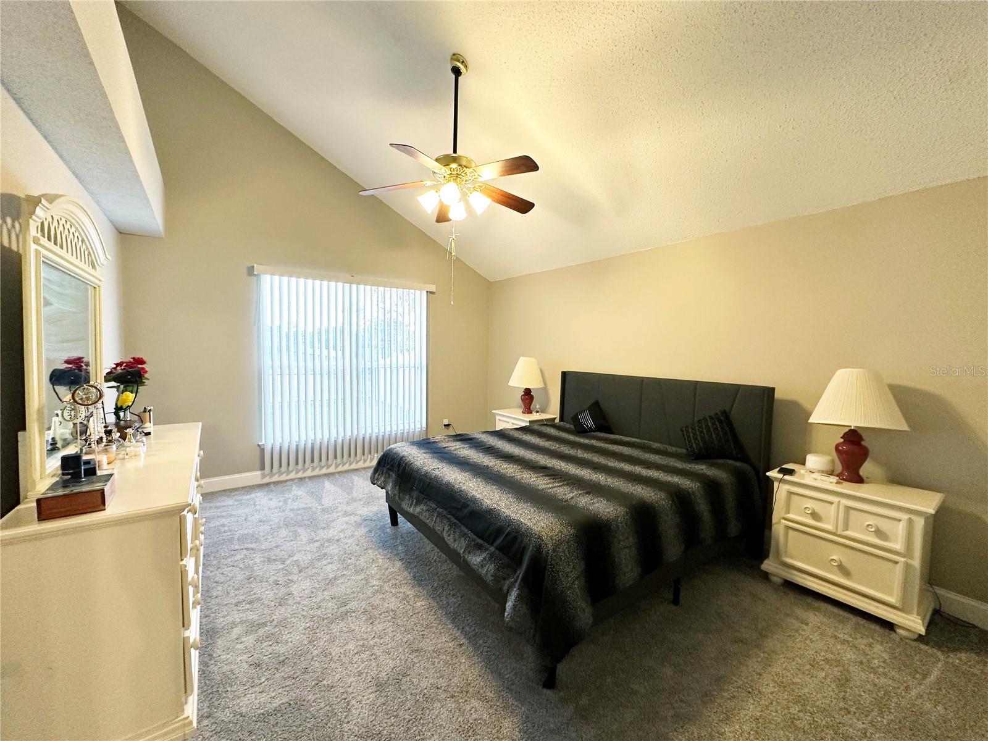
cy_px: 370
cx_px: 494
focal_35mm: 14
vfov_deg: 85.7
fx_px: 400
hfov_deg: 102.1
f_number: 2.2
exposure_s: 1/60
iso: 200
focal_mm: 2.22
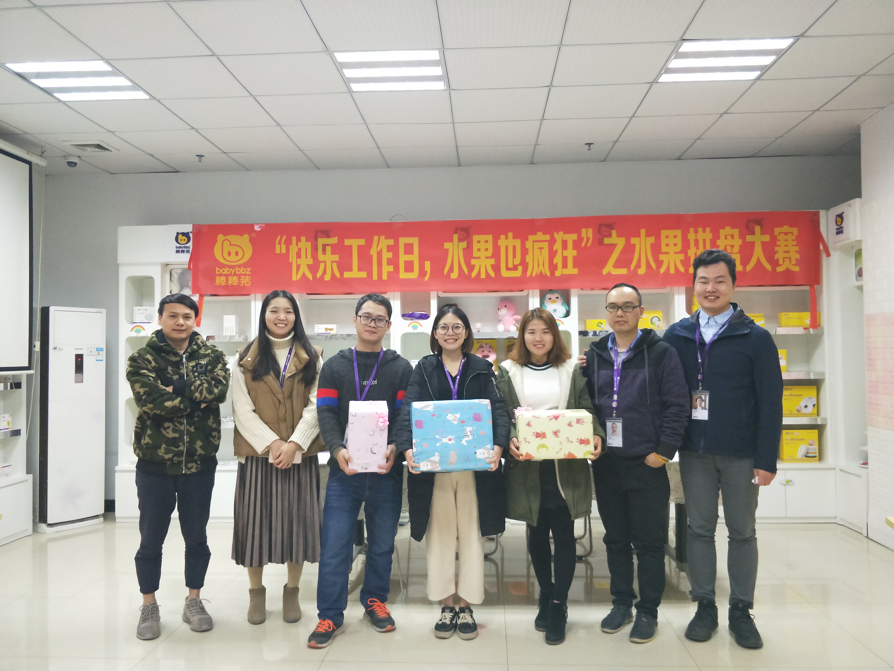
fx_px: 646
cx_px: 447
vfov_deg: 54.9
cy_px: 336
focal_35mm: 25
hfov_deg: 69.4
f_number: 1.7
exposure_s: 1/33
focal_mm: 4.27
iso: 431
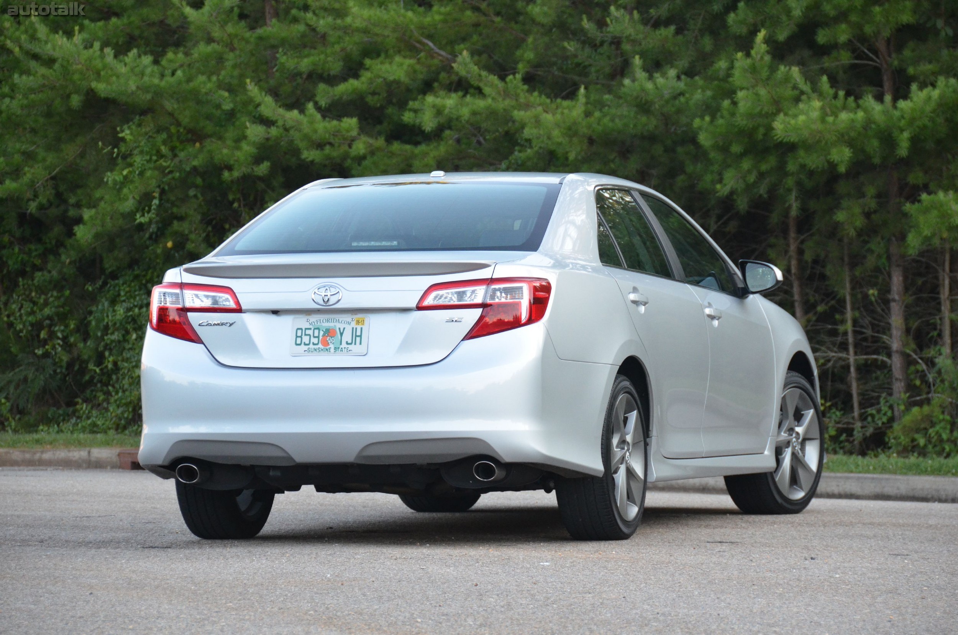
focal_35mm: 168
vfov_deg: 8.1
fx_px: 4462
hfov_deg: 12.3
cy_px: 318
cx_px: 479
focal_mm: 112
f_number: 5.3
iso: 1600
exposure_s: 1/400
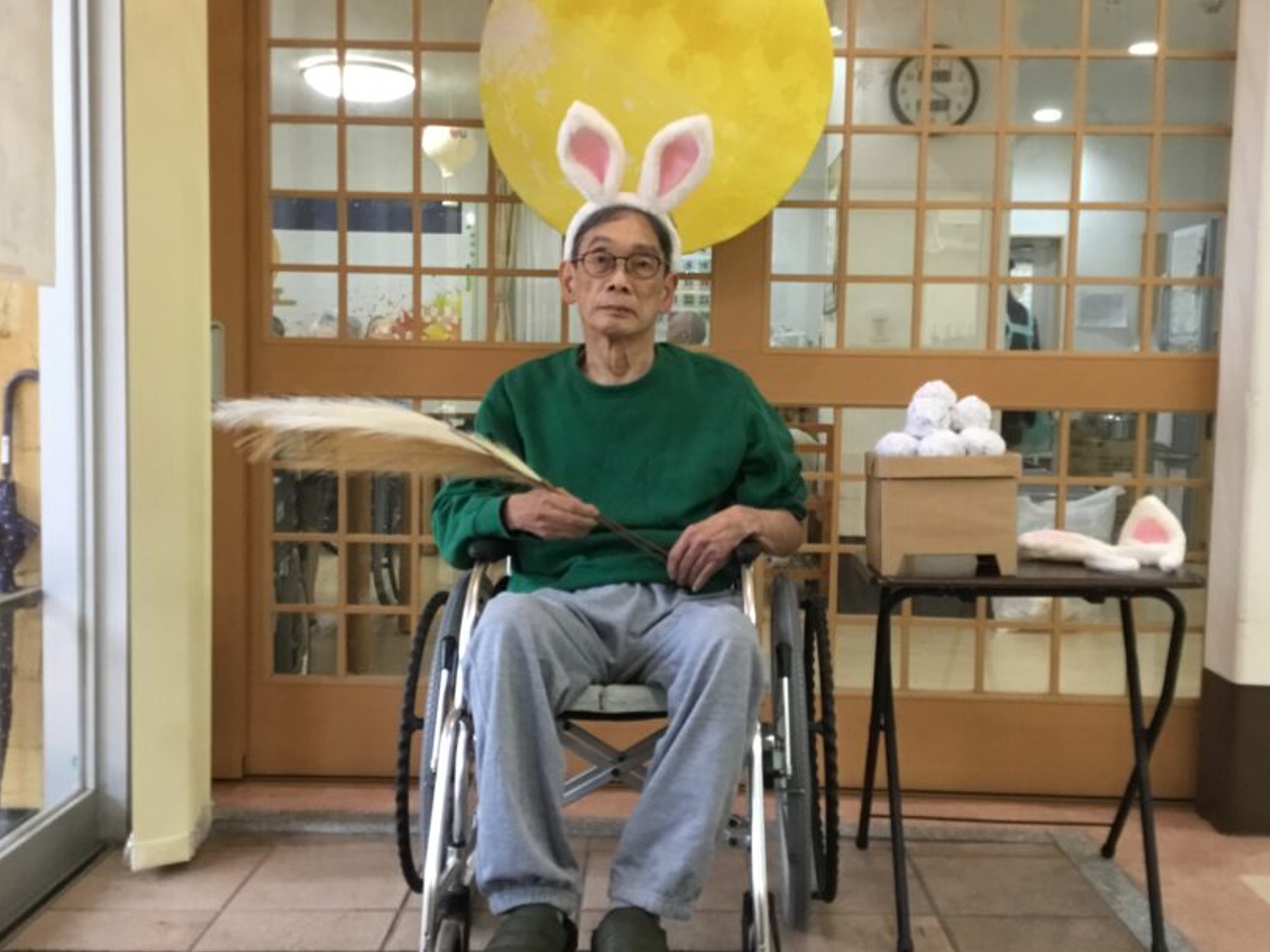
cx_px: 629
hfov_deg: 47.9
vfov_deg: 36.8
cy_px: 492
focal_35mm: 39
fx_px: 1430
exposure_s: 1/33
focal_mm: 3.3
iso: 160
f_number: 2.4
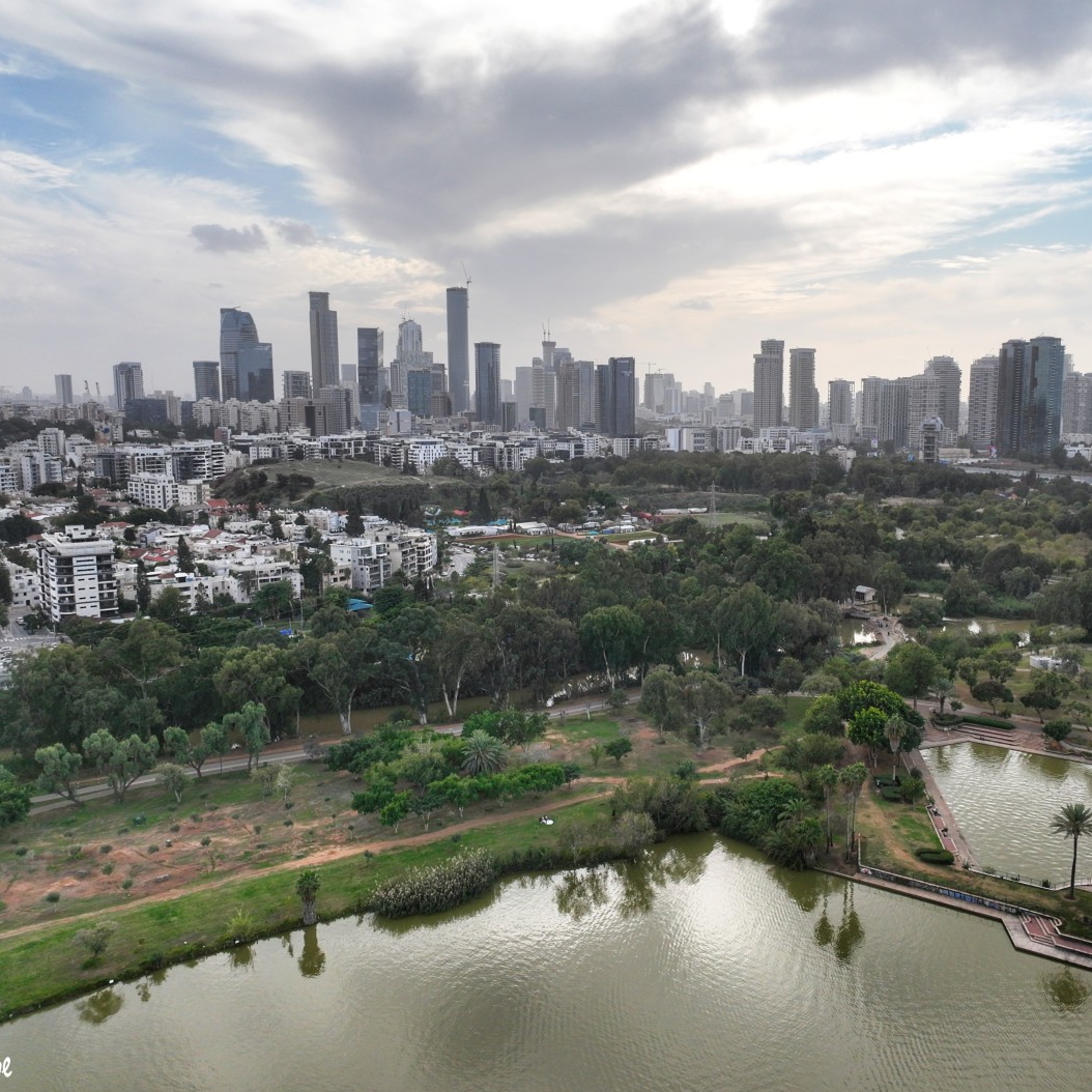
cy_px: 548
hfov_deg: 54.9
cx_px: 689
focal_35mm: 29
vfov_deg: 55.6
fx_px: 1035
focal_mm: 12.29
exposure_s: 1/2500
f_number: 2.8
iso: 240
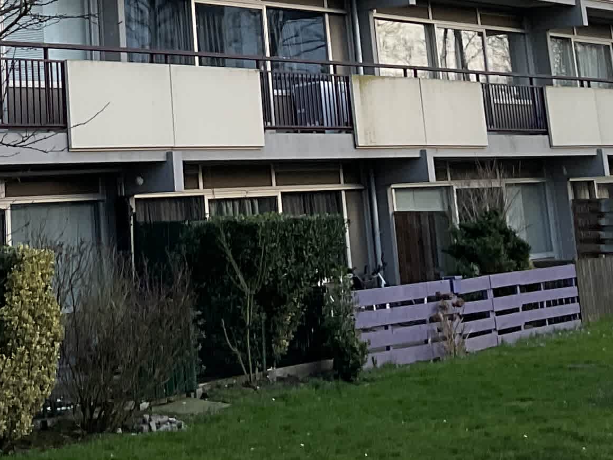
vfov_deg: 13.5
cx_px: 131
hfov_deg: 19.3
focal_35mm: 101
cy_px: -293
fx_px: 1788
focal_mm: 3
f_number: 1.8
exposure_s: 1/100
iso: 32
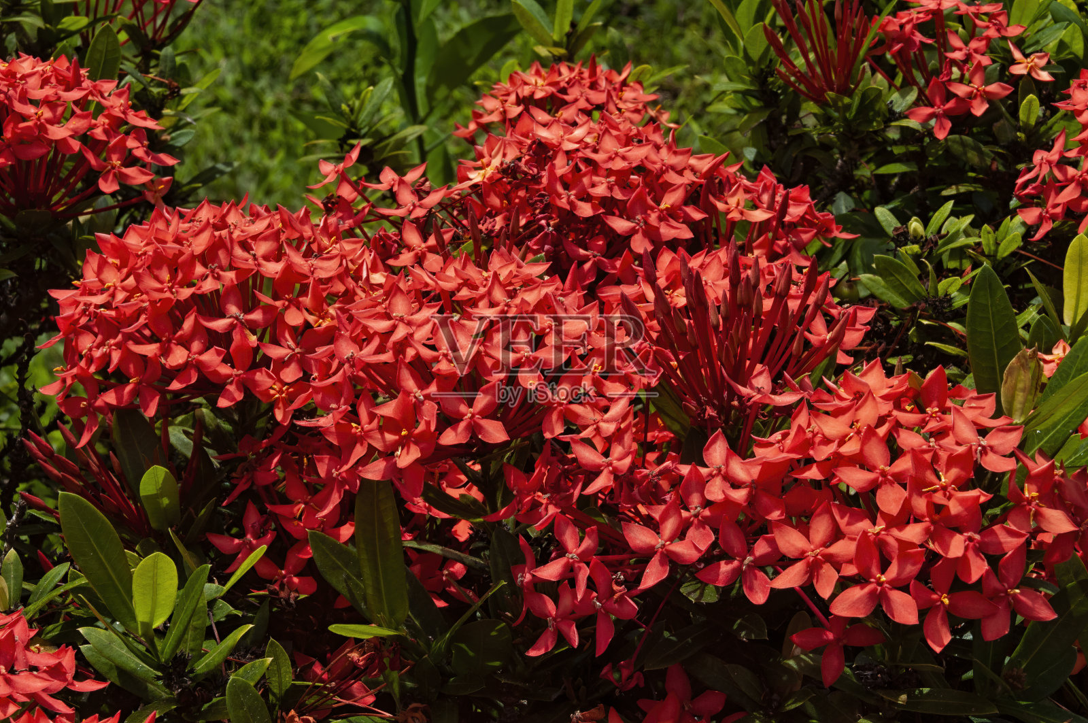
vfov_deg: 15.2
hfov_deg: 22.6
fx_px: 2717
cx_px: 544
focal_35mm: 90
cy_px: 362
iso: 400
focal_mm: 60
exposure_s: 1/30
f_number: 25
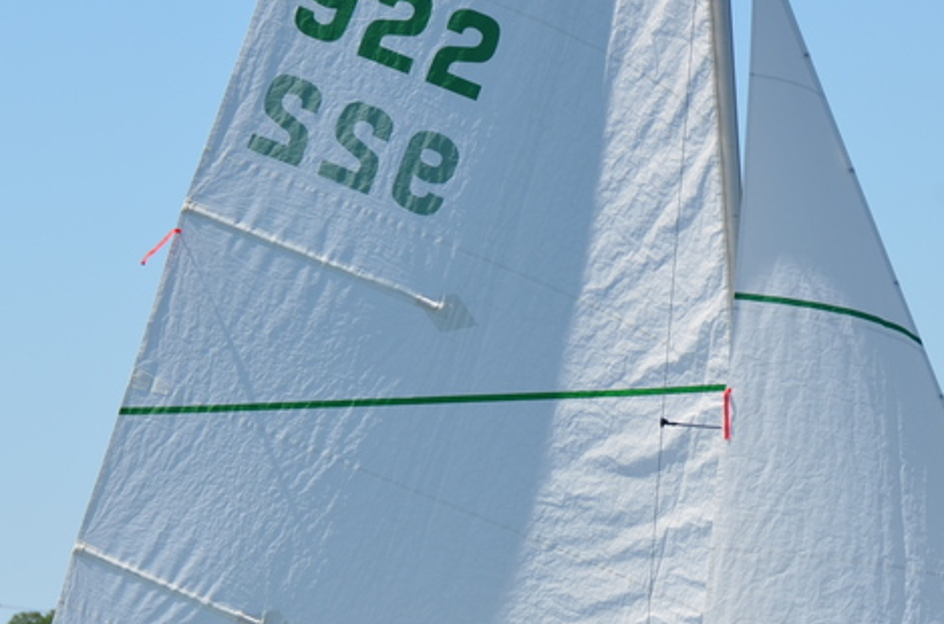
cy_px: 642
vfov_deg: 4.0
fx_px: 8999
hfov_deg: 6.0
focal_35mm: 344
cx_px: 513
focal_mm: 105
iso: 100
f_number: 8
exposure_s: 1/250
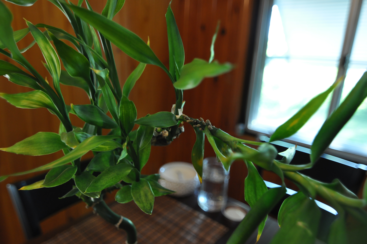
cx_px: 184
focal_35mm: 24
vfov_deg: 53.0
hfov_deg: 73.8
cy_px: 122
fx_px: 244
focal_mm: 16
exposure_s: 1/30
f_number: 2.8
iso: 800
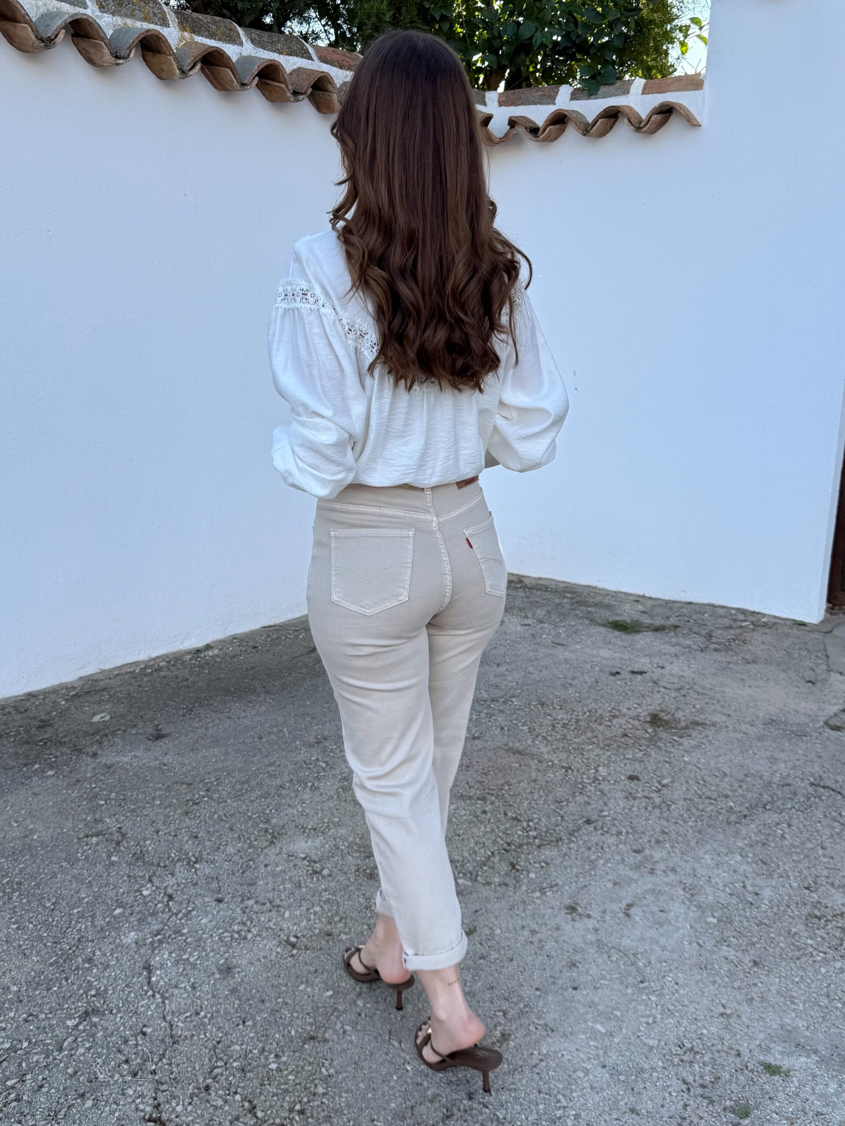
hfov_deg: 56.8
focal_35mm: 24
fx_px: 781
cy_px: 563
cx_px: 422
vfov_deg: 71.6
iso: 80
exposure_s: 1/831
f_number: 1.78
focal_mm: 6.76
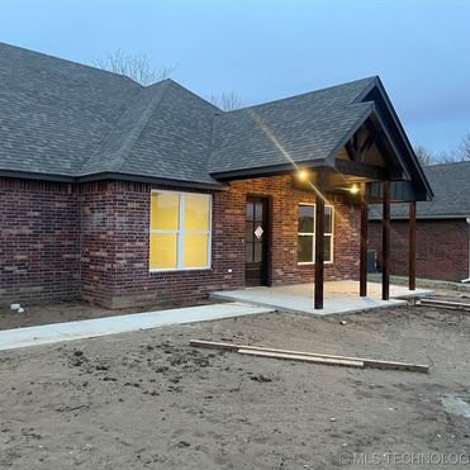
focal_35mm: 31
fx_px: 476
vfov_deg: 52.5
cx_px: 225
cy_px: 235
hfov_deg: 52.5
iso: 320
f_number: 1.6
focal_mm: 4.2
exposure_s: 1/60
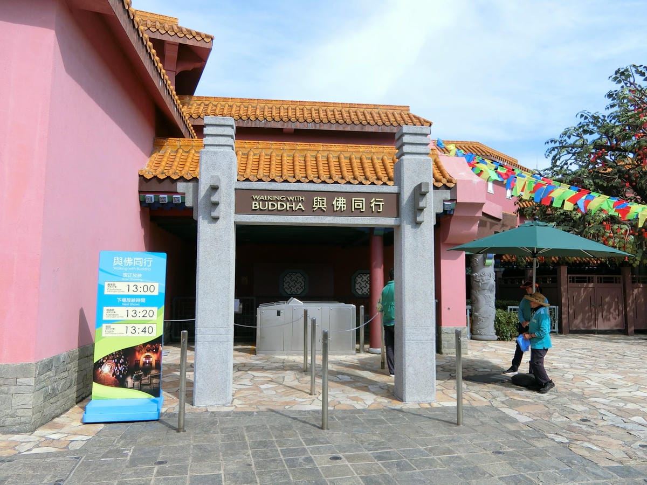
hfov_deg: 69.4
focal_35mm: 25
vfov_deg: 54.9
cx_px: 324
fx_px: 467
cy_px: 242
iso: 80
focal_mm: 5.4
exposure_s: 1/1000
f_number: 2.8
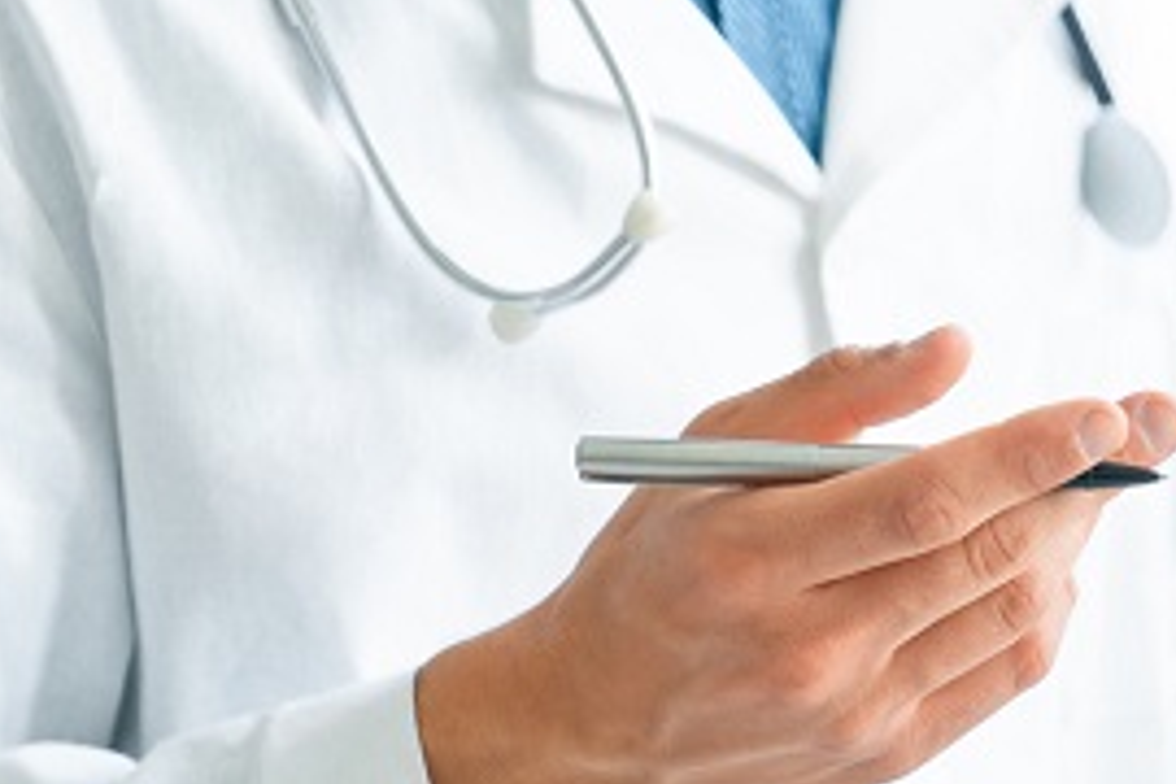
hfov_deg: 13.4
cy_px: 830
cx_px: 1363
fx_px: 4867
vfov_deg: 9.1
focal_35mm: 149
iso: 500
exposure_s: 1/400
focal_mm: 62
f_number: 3.2
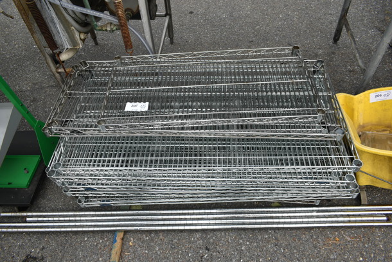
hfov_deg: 67.3
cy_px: 131
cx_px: 196
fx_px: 294
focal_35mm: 27
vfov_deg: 48.0
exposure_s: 1/160
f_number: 6.3
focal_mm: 18
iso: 100
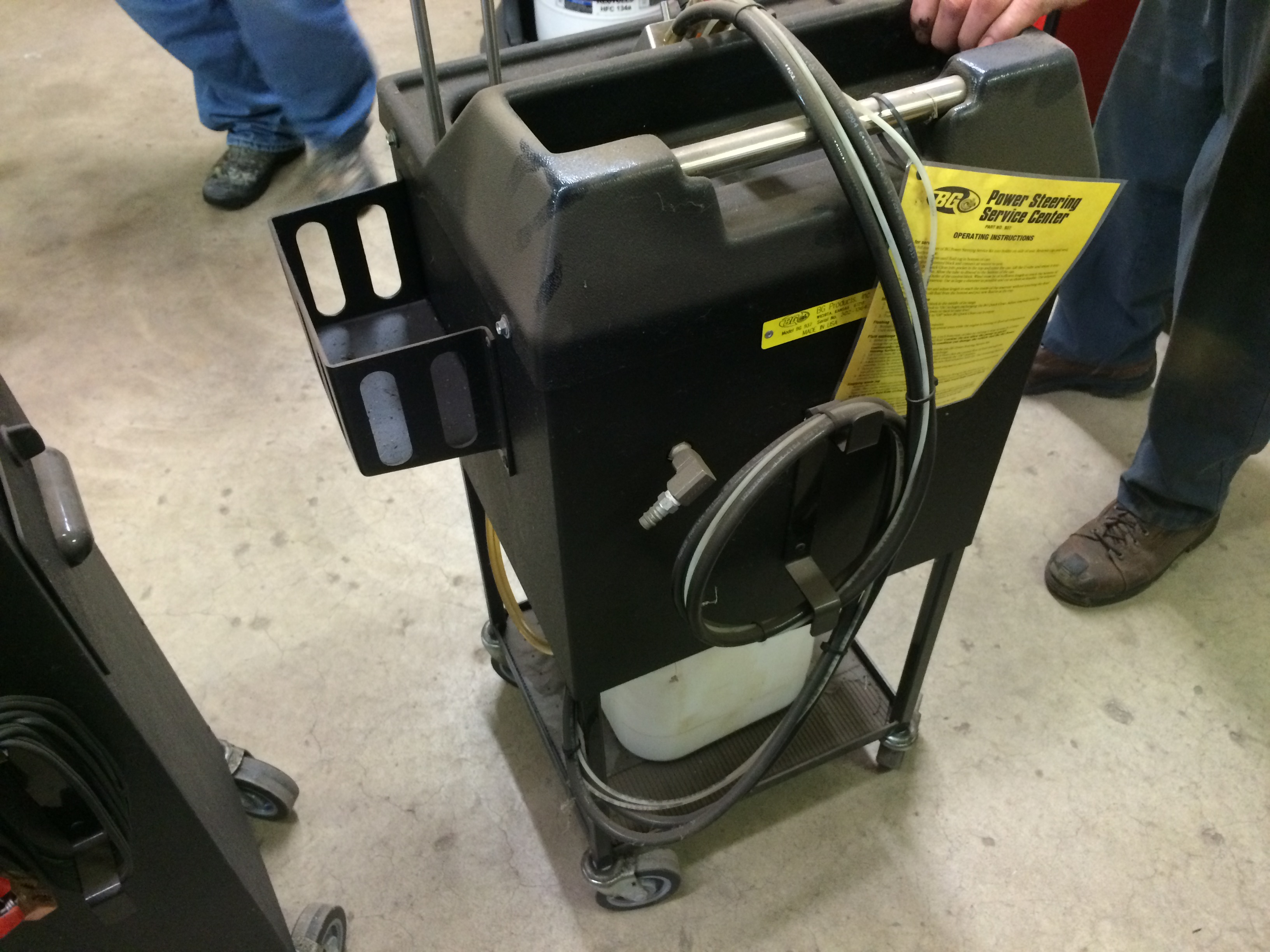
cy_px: 476
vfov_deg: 48.2
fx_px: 1064
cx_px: 635
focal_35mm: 29
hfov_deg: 61.7
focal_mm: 4.15
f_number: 2.2
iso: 250
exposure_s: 1/20
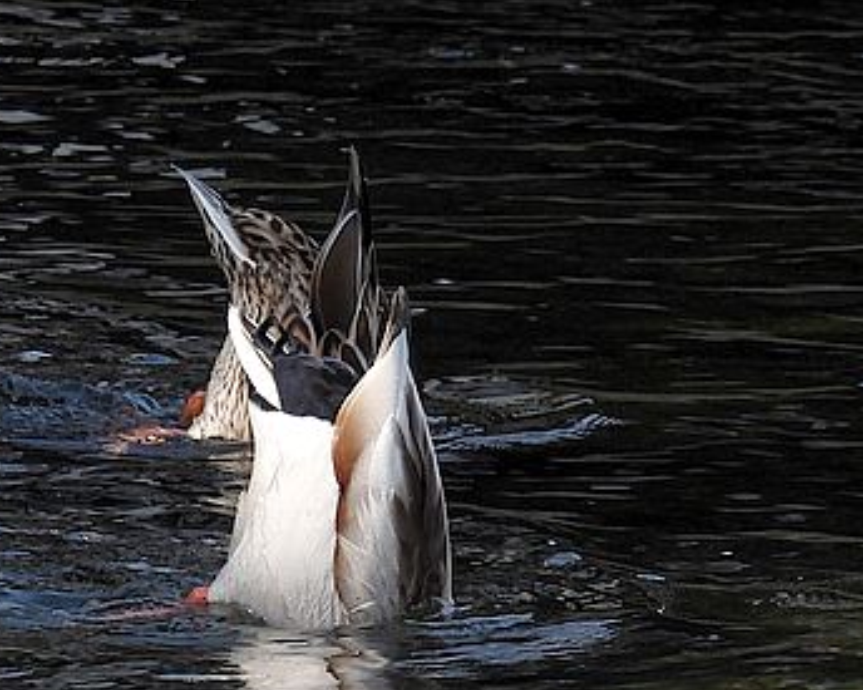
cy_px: 547
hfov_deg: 0.9
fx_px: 55128
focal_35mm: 2159
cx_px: 324
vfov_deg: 0.7
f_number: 5.6
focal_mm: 170
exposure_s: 1/500
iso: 200
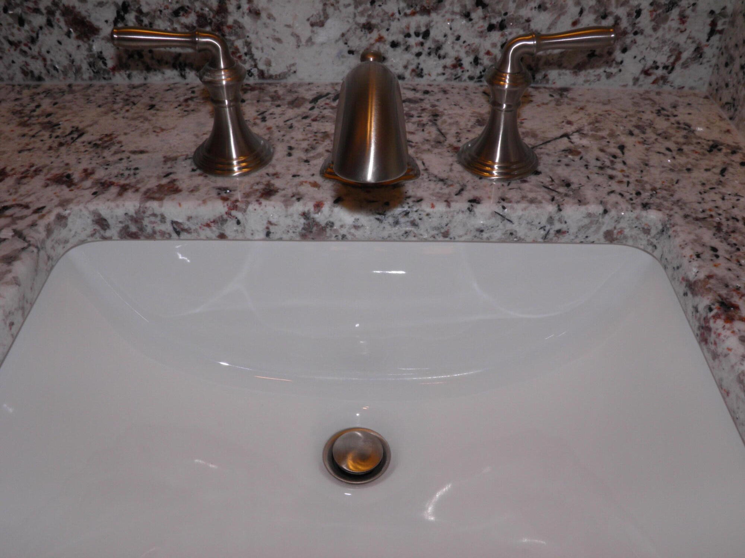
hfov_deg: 60.0
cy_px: 279
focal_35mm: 30
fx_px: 646
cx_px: 372
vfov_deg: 46.8
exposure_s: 1/40
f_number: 8.4
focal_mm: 5.5
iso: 64
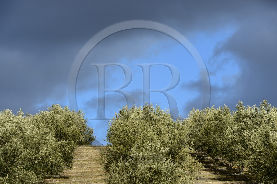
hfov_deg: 10.3
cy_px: 92
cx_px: 138
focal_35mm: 200
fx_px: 1538
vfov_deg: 6.9
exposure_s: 1/400
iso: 400
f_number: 14
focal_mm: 200
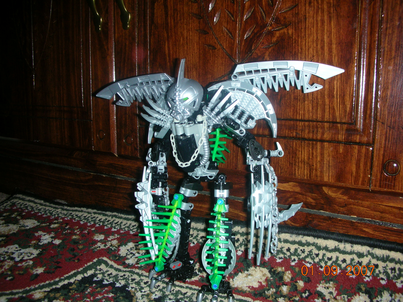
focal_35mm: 35
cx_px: 202
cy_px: 151
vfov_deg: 40.7
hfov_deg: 52.6
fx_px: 407
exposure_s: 1/60.1
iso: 50
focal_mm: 5.8
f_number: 3
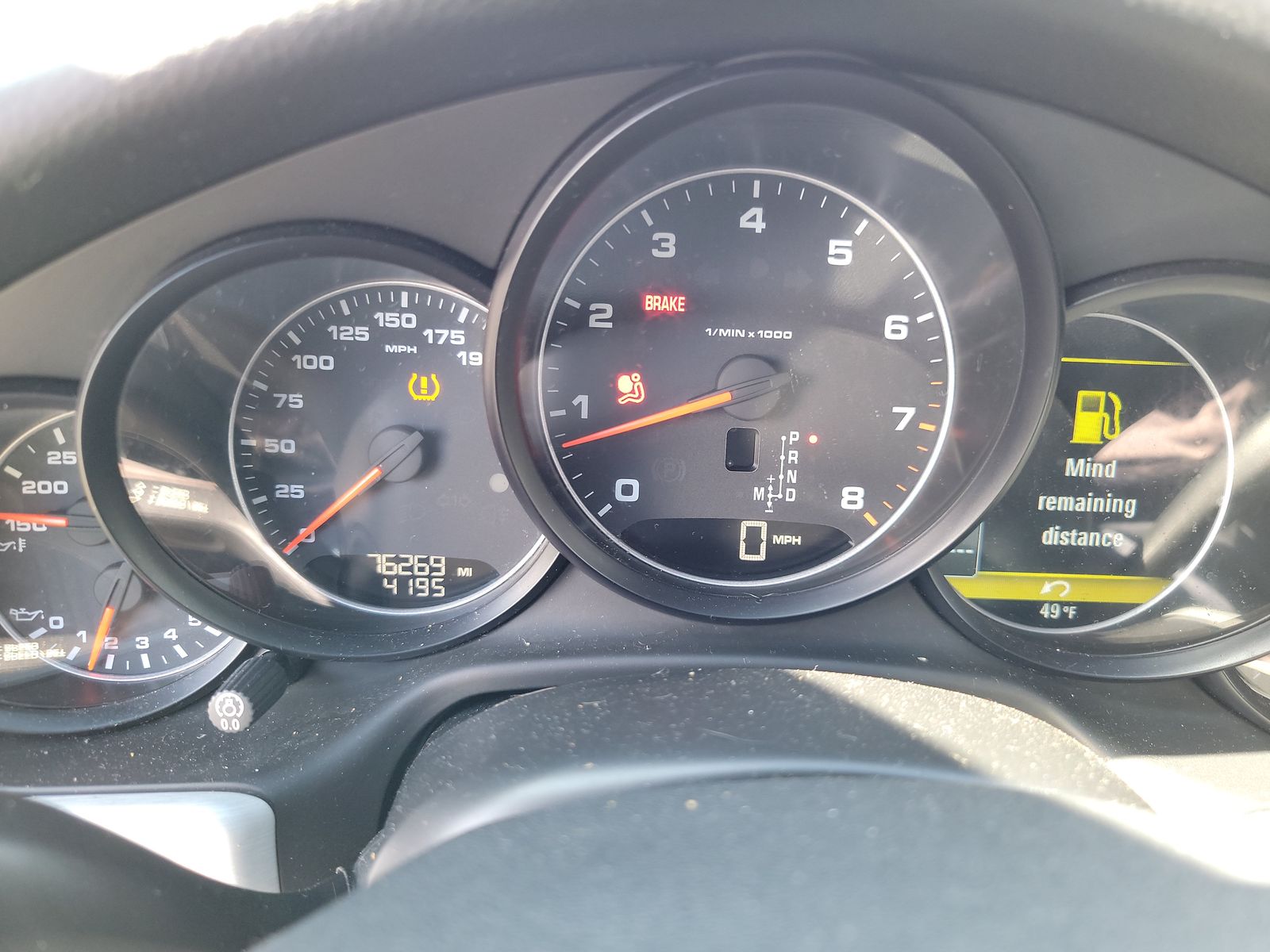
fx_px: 881
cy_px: 476
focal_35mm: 24
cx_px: 635
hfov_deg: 71.6
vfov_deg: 56.8
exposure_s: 1/60
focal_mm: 6.7
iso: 298
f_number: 1.8
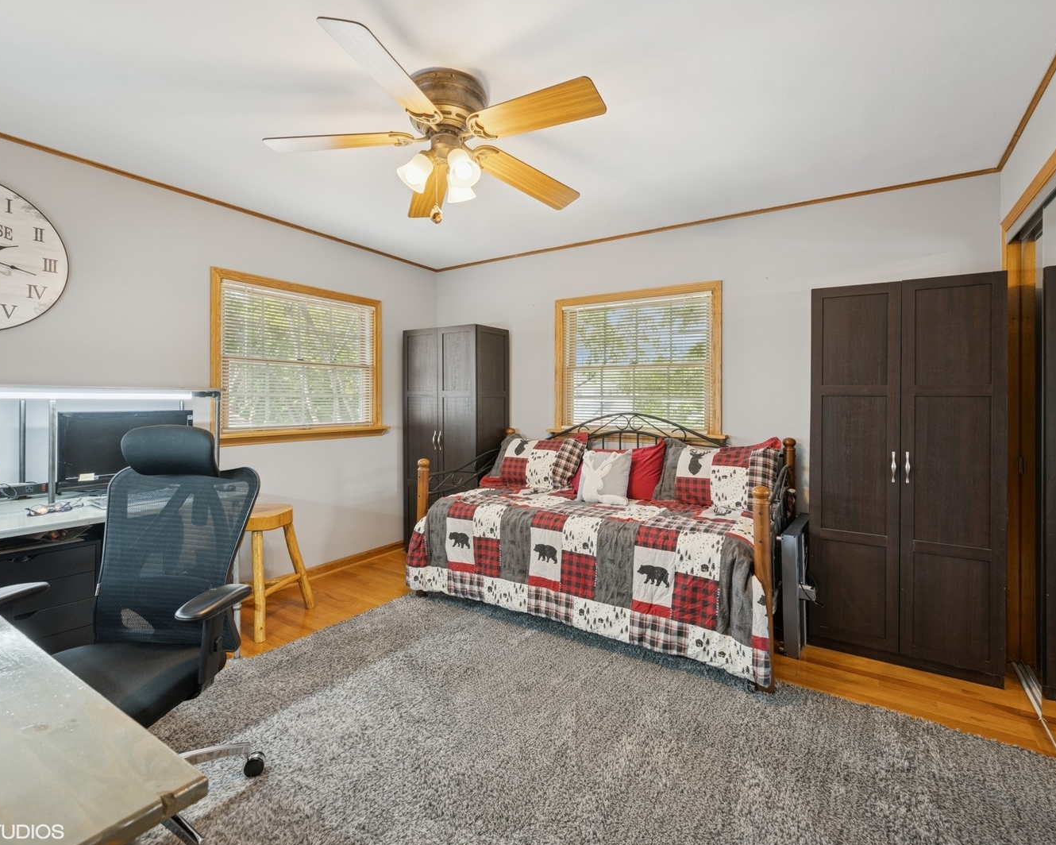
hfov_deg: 93.1
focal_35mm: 16
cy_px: 420
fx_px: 500
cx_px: 542
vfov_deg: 80.4
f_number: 8
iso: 200
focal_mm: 14
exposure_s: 1/10
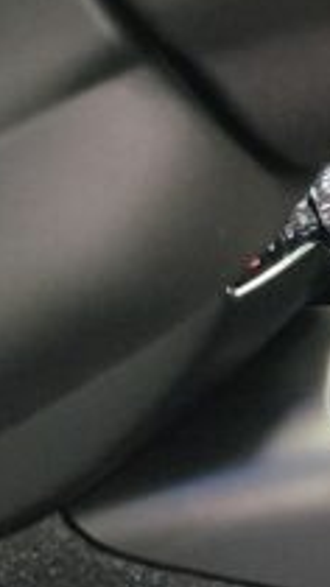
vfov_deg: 14.9
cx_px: 1580
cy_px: 56
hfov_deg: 6.1
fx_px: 2226
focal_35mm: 143
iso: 214
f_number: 1.69
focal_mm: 7.01
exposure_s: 1/100
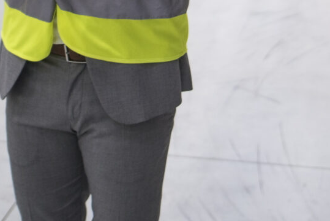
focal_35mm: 95
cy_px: -192
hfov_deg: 21.4
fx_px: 871
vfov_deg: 12.9
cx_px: 189
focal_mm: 20
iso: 640
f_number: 1.4
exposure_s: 1/200
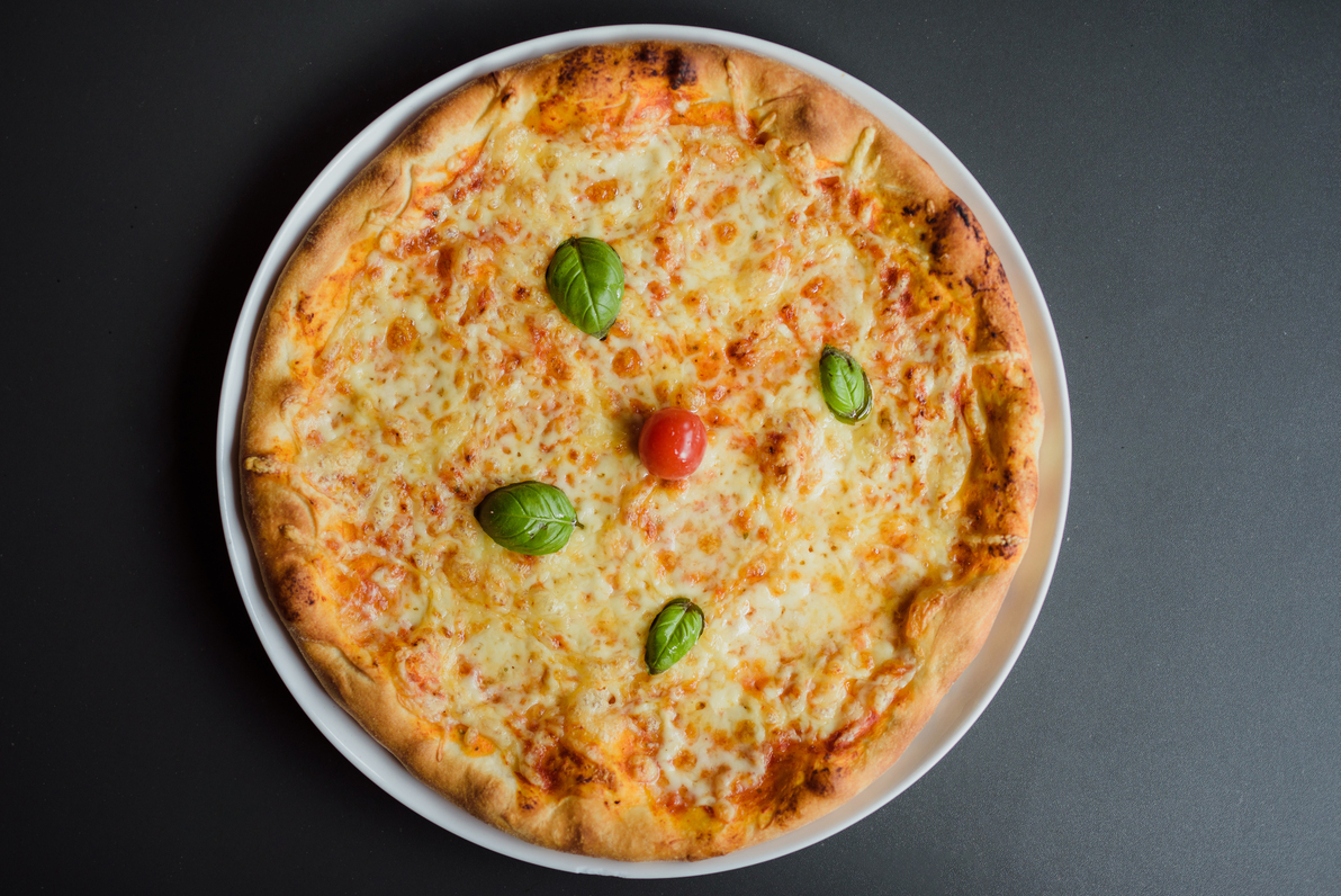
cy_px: 448
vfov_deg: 27.0
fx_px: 1863
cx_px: 670
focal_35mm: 50
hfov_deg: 39.6
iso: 200
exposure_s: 1/400
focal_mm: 50
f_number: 1.8
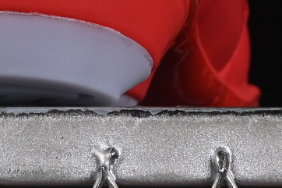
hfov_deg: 3.5
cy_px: -346
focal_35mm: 577
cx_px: -253
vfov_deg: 2.4
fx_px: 4518
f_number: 8
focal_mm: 50
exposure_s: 1/80
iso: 160
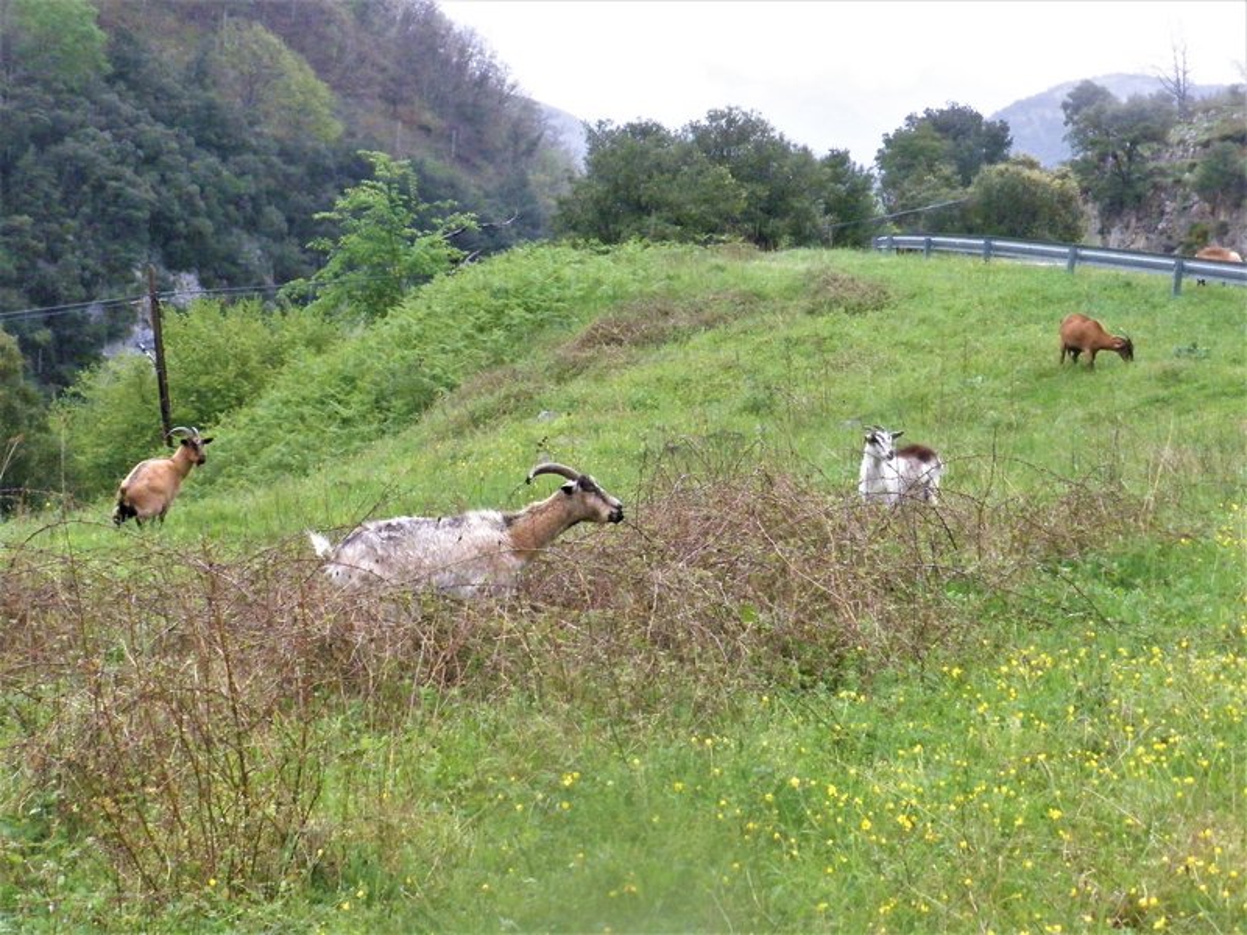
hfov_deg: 30.3
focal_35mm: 64
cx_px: 624
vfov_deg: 22.9
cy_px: 468
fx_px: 2306
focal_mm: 11.2
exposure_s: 1/250
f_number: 4.6
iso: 800
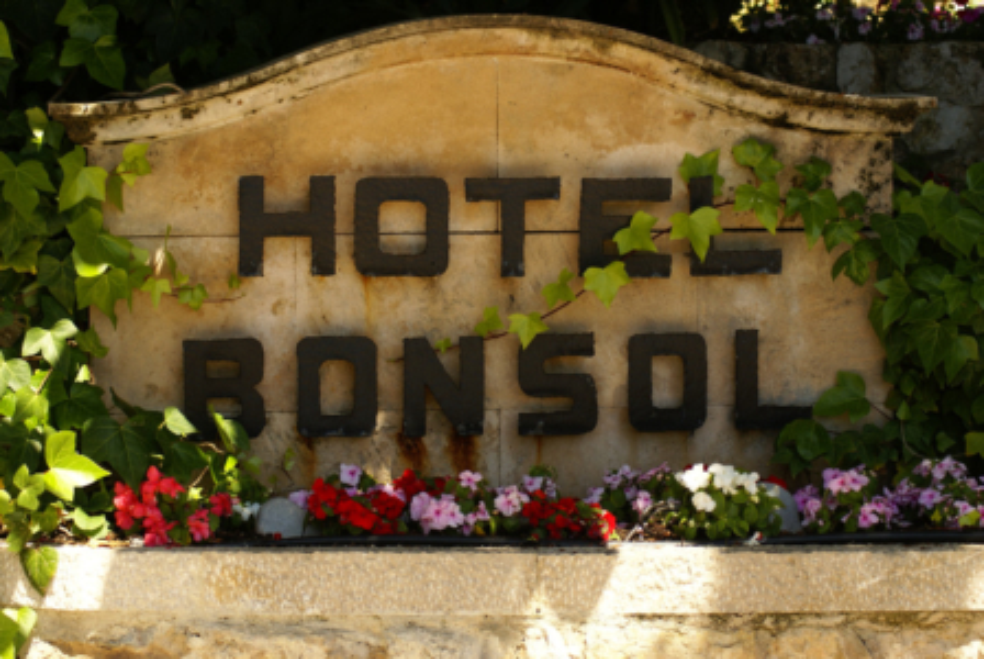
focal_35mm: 105
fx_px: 2874
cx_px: 492
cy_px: 330
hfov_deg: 19.4
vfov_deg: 13.1
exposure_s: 1/200
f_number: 5
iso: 100
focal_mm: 70
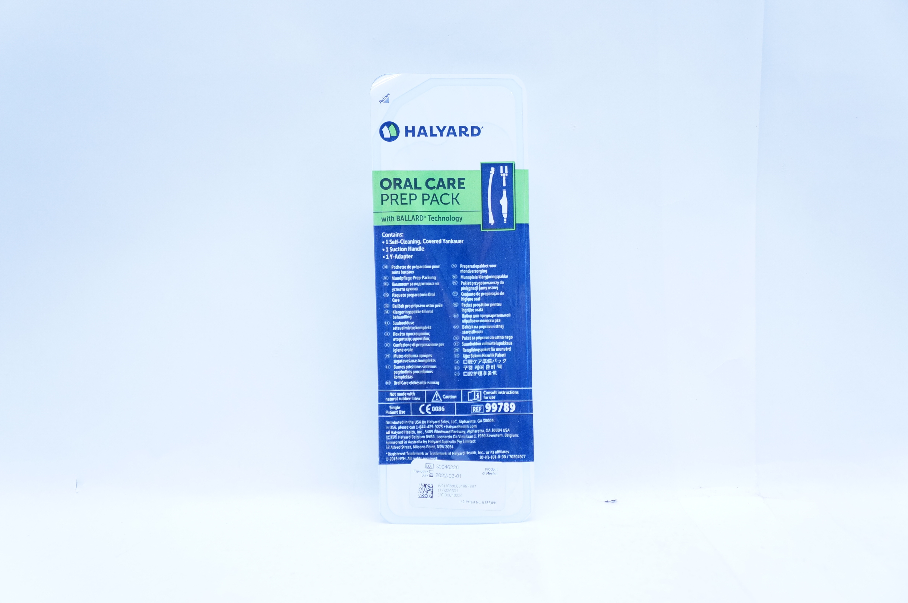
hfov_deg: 48.0
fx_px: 1020
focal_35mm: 40
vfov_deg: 32.9
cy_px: 302
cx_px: 454
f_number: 4
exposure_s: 1/200
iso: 800
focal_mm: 27
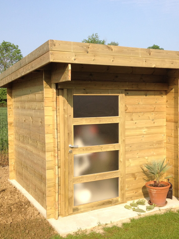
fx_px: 324
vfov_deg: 40.4
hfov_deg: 30.7
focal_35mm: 47
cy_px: 120
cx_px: 119
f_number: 2.4
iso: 64
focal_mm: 4.28
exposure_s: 1/1104
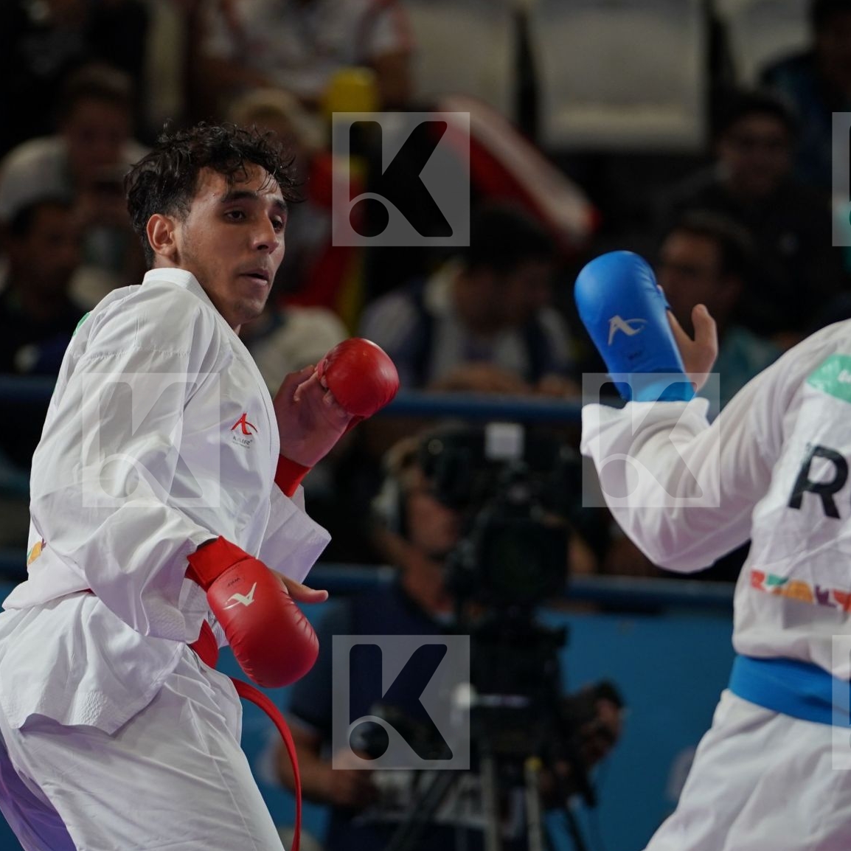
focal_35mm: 366
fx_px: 10180
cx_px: 401
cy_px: 440
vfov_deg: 4.8
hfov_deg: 4.8
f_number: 2.8
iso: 640
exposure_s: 1/1000
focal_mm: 184
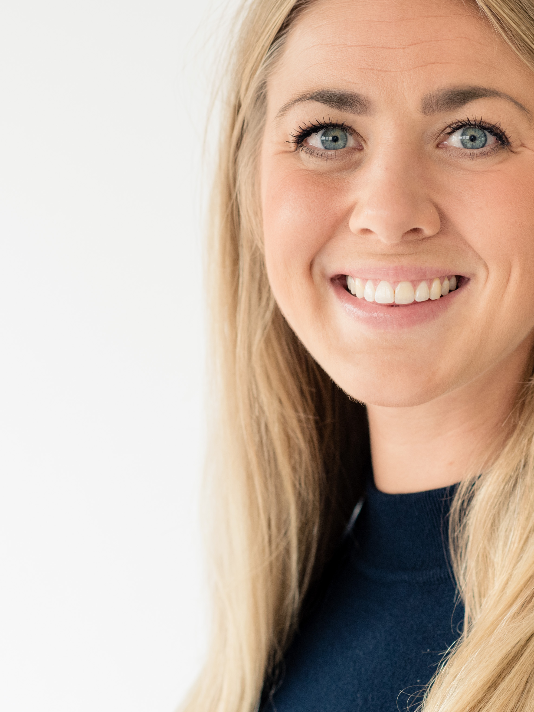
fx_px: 3250
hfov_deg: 9.4
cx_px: 465
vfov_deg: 12.5
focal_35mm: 158
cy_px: 309
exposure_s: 1/250
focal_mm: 85
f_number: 3.5
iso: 800
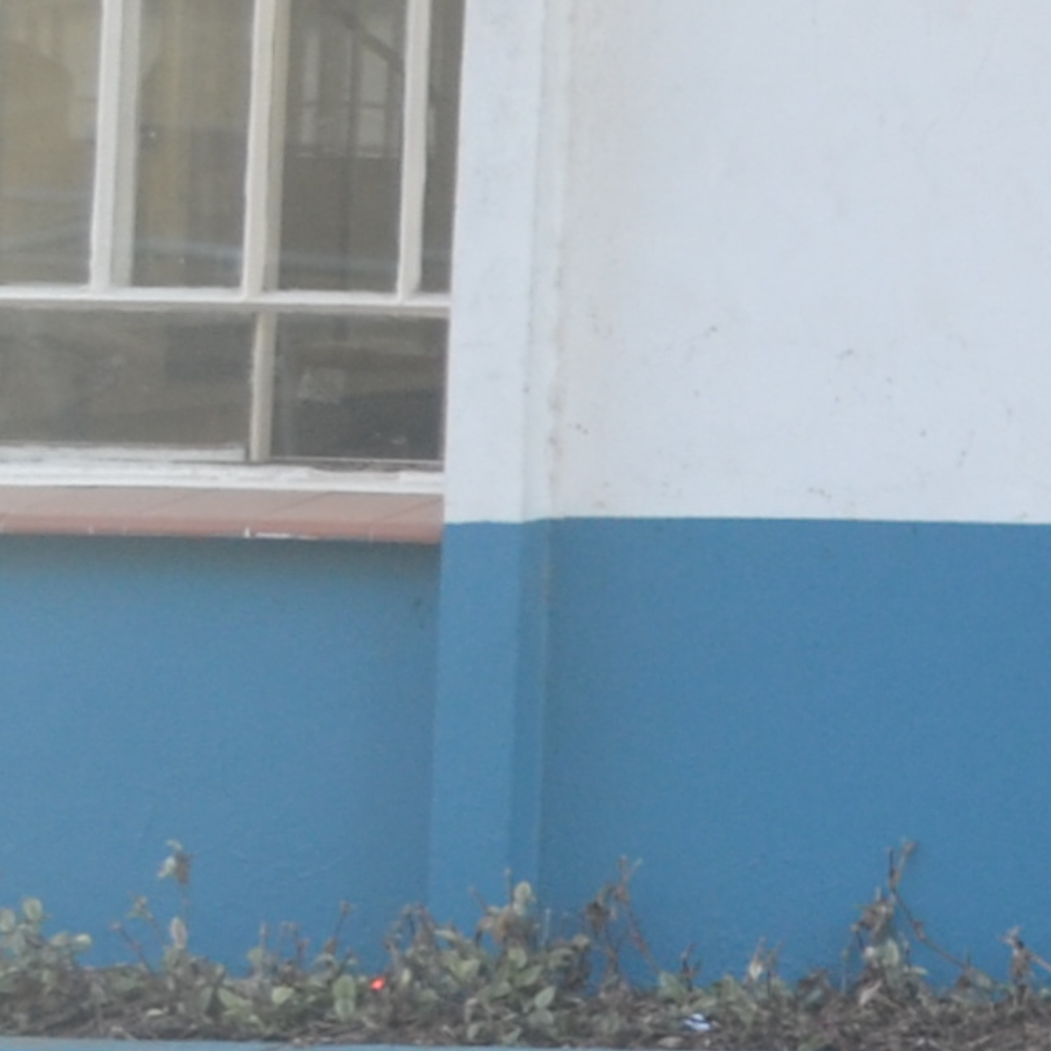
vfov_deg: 9.3
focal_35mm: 185
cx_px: 3573
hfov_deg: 7.7
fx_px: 6355
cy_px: -182
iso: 360
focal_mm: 20
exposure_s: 1/125
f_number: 5.6
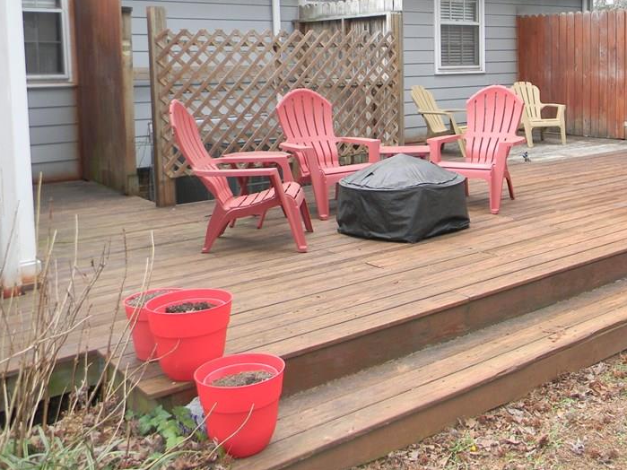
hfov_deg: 44.8
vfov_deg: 34.5
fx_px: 743
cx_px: 441
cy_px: 128
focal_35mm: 41
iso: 112
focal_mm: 5
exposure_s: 1/97.2
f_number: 3.5
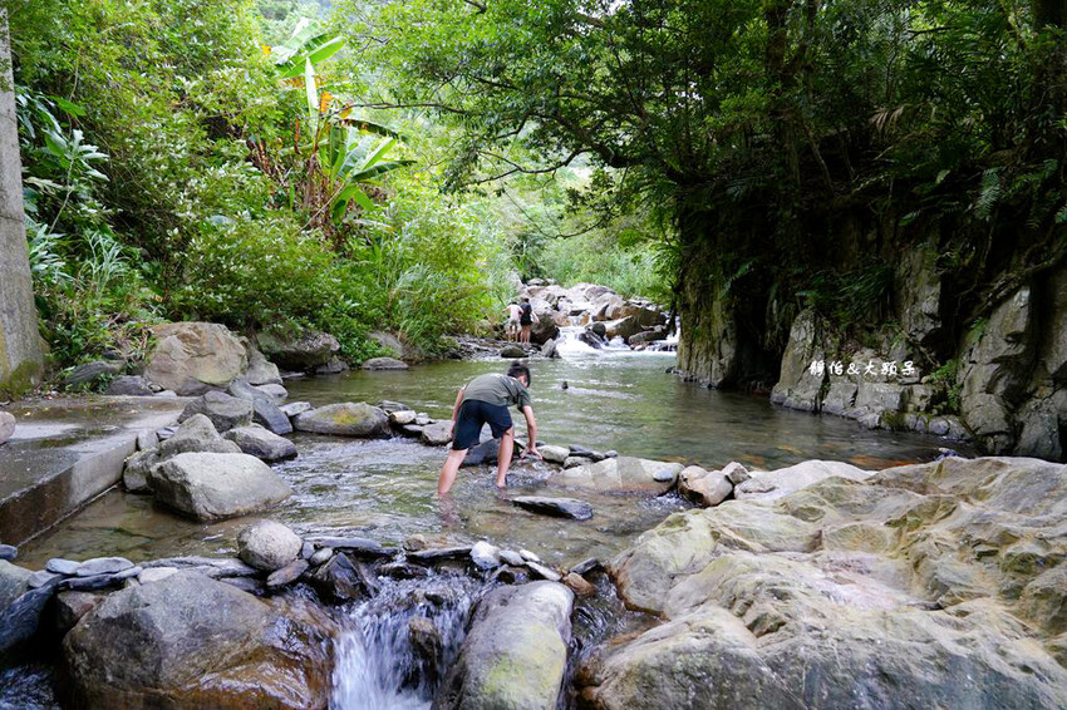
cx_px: 534
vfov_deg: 53.1
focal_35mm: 24
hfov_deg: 73.8
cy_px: 355
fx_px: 711
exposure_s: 1/50
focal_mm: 24
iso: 320
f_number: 5
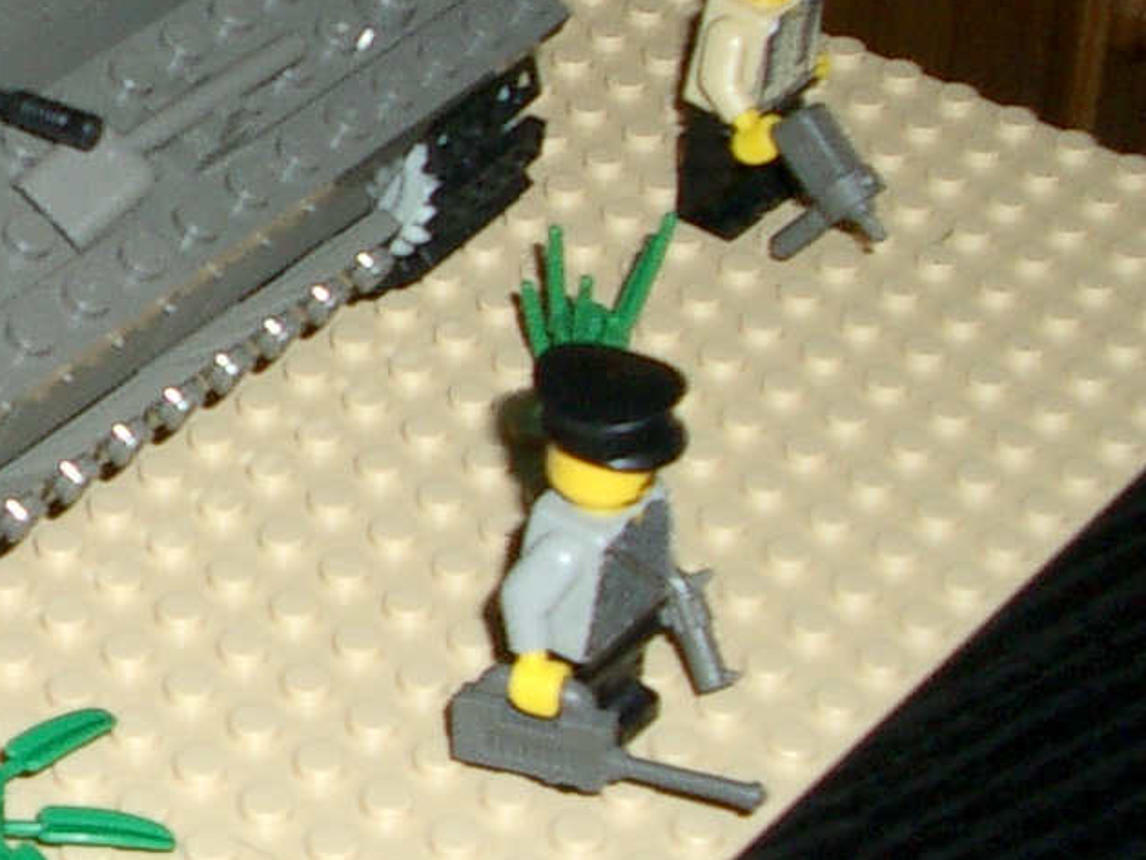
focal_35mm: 114
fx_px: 3775
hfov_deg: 16.5
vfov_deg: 12.9
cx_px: -253
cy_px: 124
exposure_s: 1/40
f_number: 2.6
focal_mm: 5.8
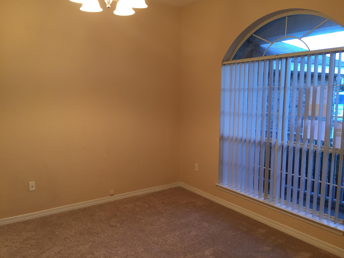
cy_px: 129
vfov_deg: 48.2
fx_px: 288
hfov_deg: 61.7
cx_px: 172
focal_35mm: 29
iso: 100
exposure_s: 1/30
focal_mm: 4.15
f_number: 2.2
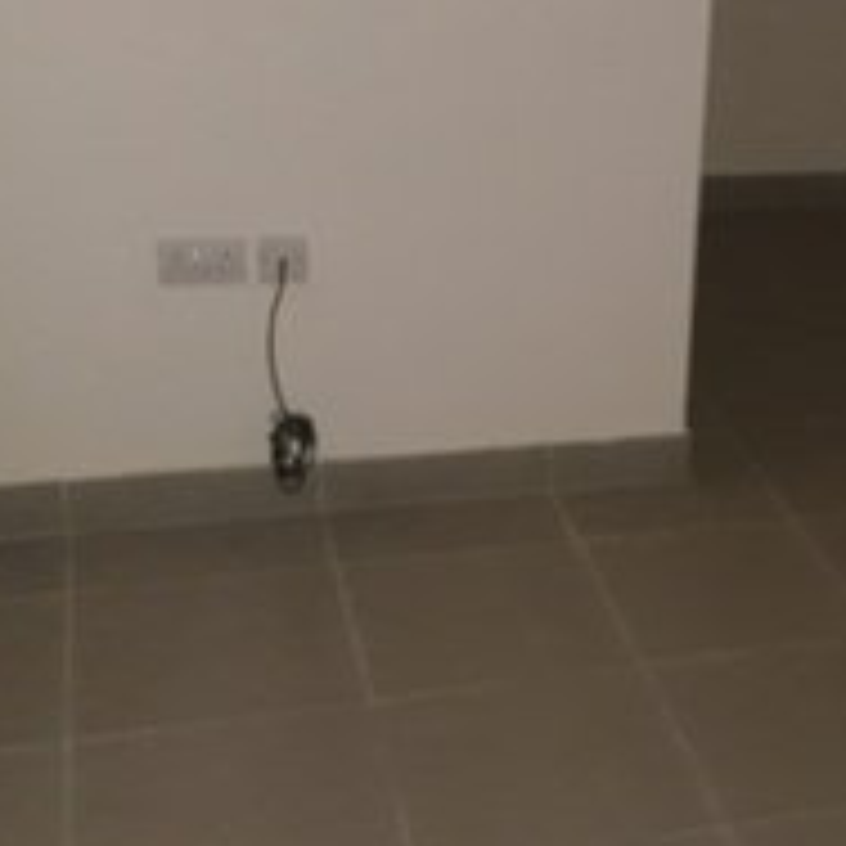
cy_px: 479
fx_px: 1604
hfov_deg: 28.5
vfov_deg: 29.5
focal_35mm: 58
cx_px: 754
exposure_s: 1/25
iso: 320
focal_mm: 3.6
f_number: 1.9
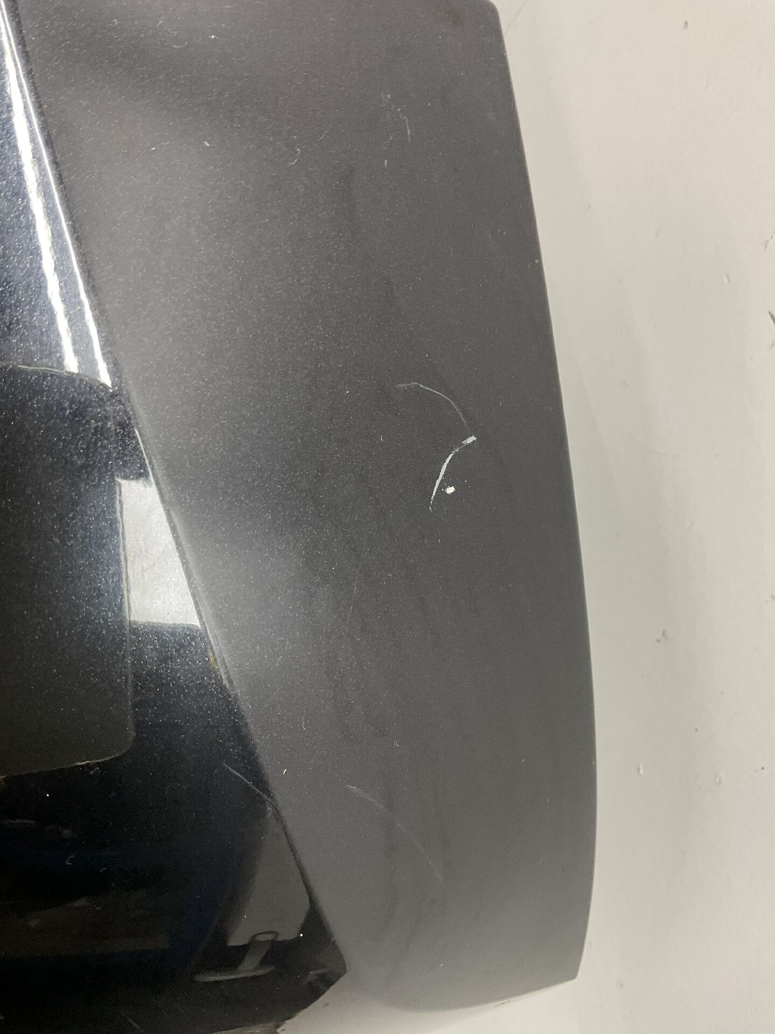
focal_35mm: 29
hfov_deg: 48.2
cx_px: 388
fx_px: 866
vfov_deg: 61.7
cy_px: 517
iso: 80
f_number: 1.8
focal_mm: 3
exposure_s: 1/50
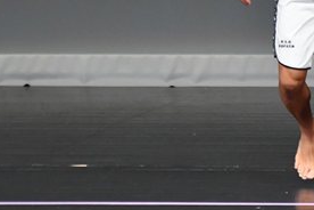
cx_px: 336
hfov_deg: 2.1
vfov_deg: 1.4
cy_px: -34
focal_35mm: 968
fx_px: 8442
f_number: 5.6
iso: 5000
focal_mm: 230
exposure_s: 1/400
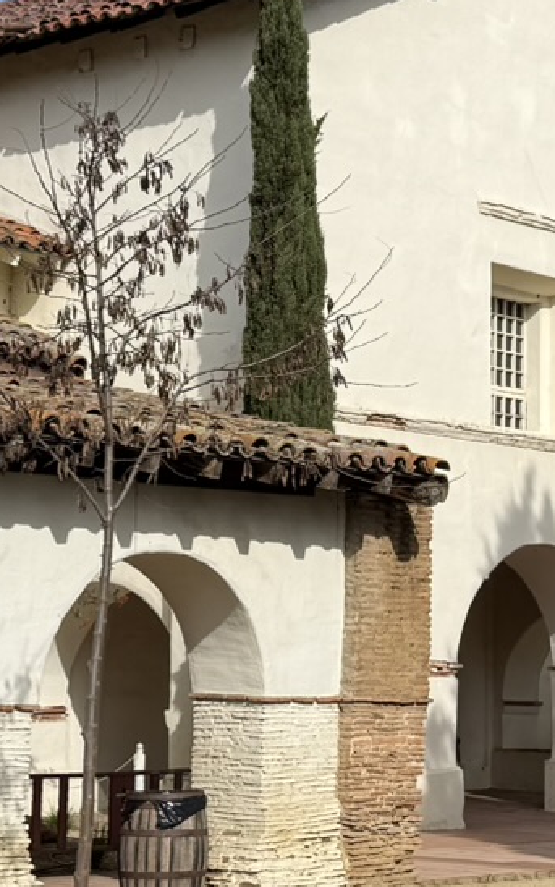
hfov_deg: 13.7
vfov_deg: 21.8
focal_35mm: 95
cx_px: 434
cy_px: 306
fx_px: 2297
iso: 80
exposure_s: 1/6711
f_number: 1.78
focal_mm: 6.76
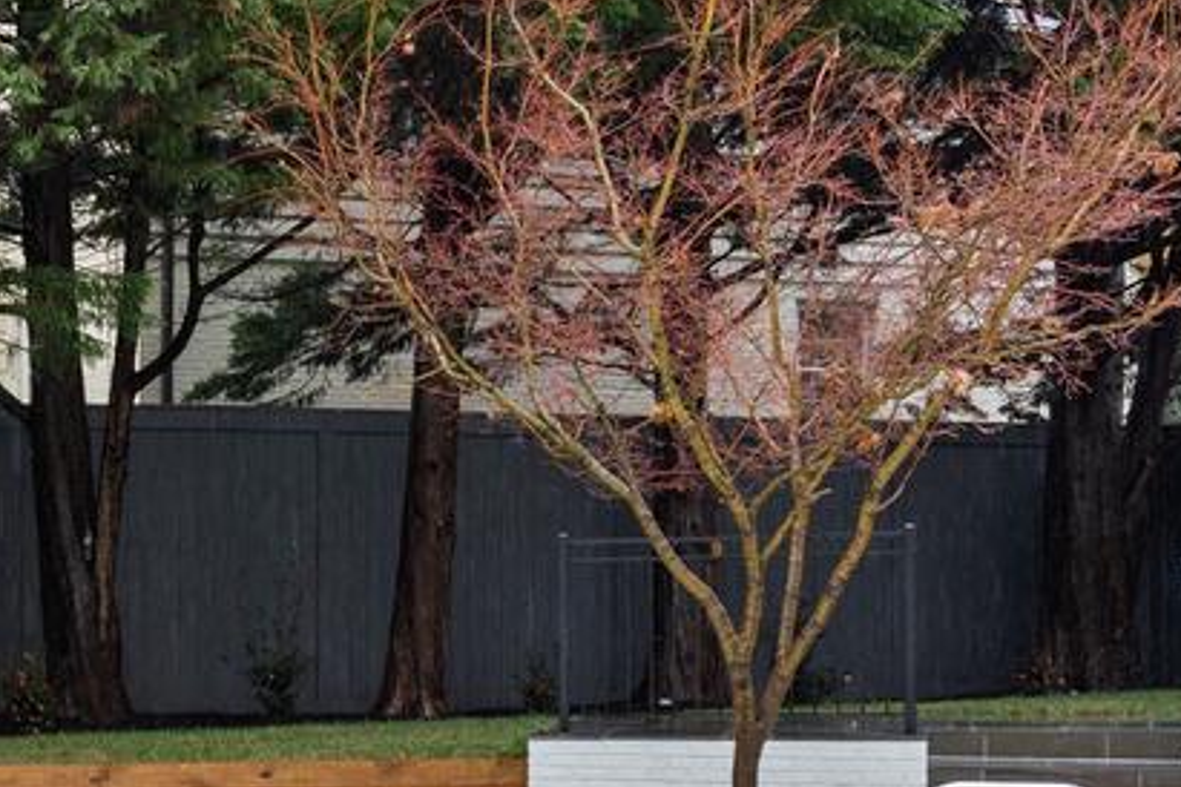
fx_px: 2755
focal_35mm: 84
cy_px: 629
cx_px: -371
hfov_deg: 21.7
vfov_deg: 16.1
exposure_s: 1/125
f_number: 2.8
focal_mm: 24
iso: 400
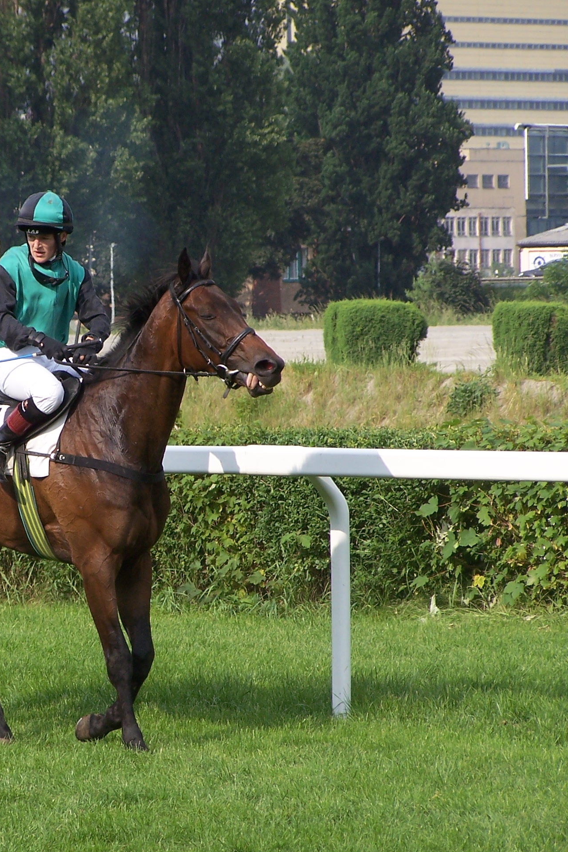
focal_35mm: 303
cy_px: 426
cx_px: 76
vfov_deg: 6.8
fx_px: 7172
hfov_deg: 4.5
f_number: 3.2
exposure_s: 1/1000
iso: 80
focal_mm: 36.2
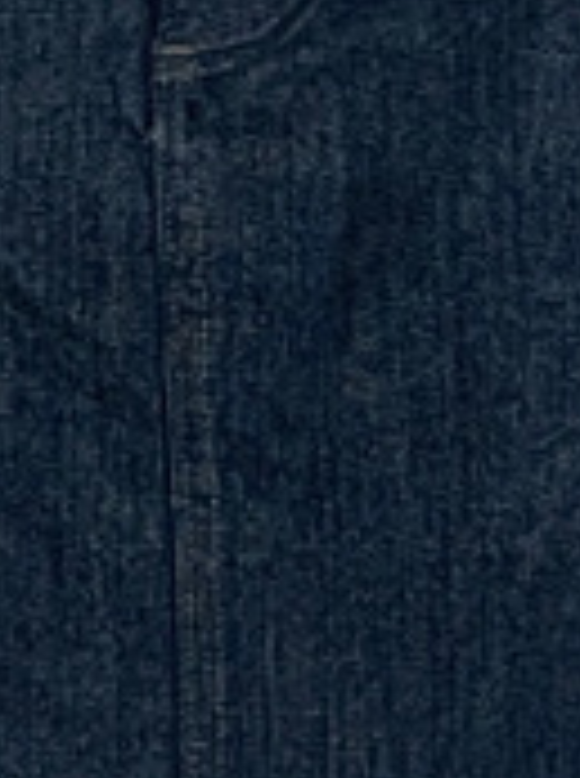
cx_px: 126
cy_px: 180
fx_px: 3790
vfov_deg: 11.7
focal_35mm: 169
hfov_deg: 8.7
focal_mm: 5.1
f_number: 1.6
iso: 32
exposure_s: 1/300
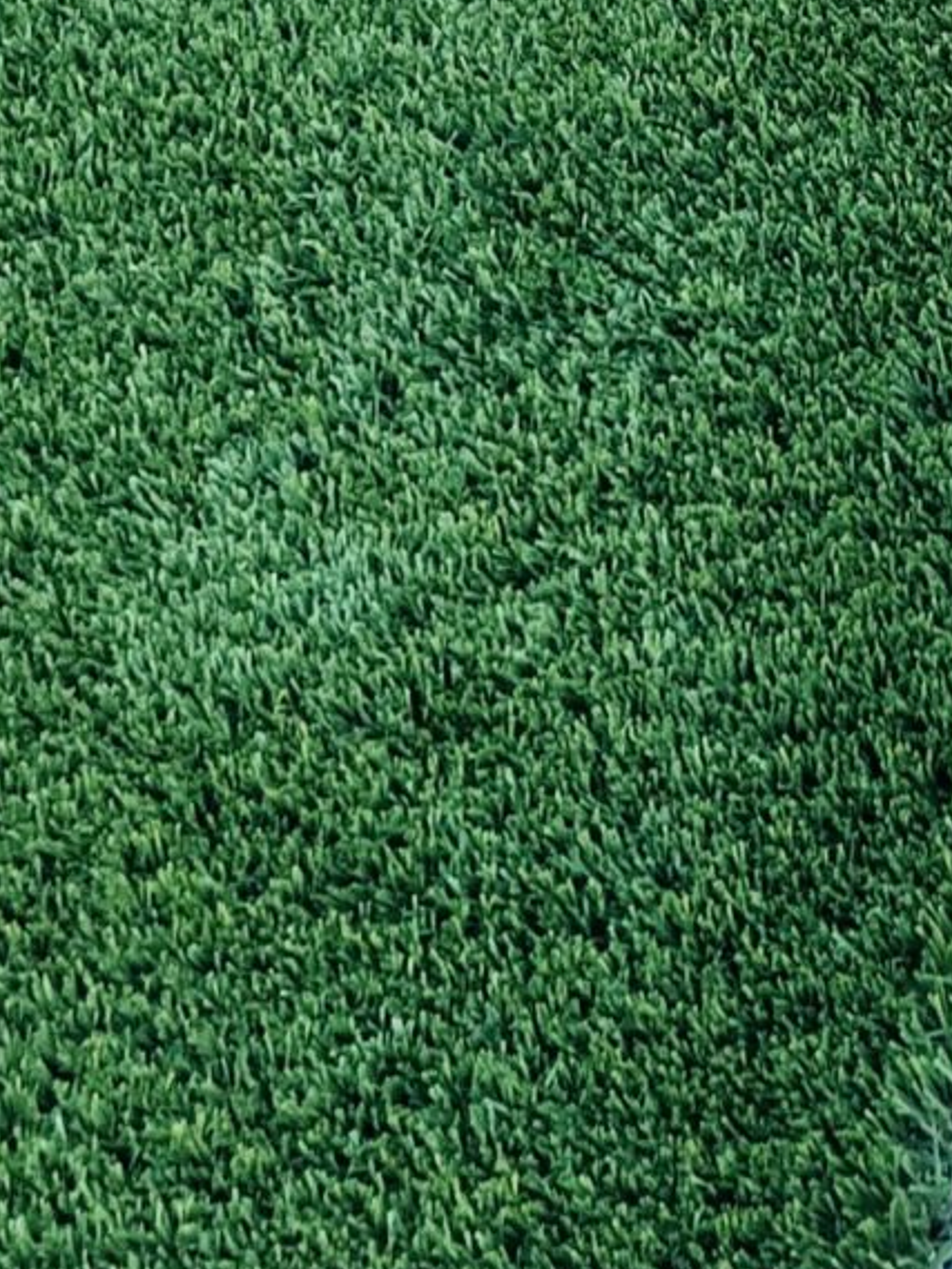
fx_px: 4289
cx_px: 1764
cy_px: -678
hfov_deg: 11.6
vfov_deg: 15.4
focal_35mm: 117
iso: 32
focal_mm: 5.7
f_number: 1.5
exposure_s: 1/121
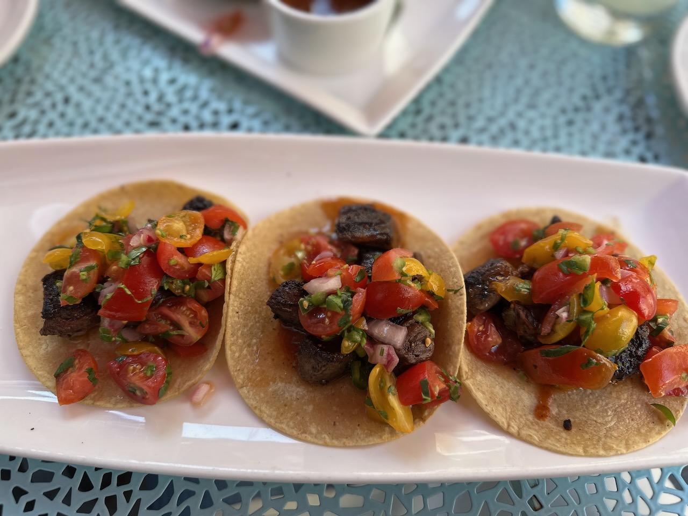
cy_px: 258
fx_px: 477
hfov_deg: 71.6
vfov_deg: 56.8
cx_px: 344
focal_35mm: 24
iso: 64
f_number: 1.78
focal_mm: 6.86
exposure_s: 1/129
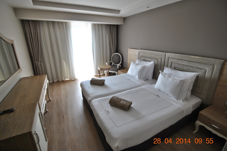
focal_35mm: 16
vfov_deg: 73.7
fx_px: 101
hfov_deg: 96.7
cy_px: 72
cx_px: 115
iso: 200
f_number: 4
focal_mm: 10
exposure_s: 1/60
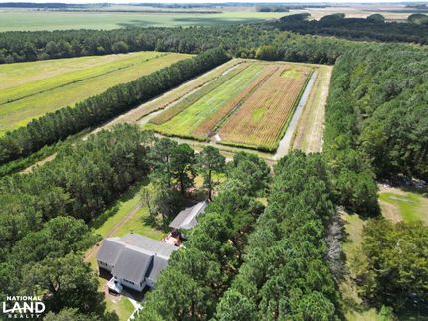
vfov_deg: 56.9
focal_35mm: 24
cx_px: 214
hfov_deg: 71.6
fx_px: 297
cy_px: 160
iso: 100
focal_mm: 6.72
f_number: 1.7
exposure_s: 1/1000
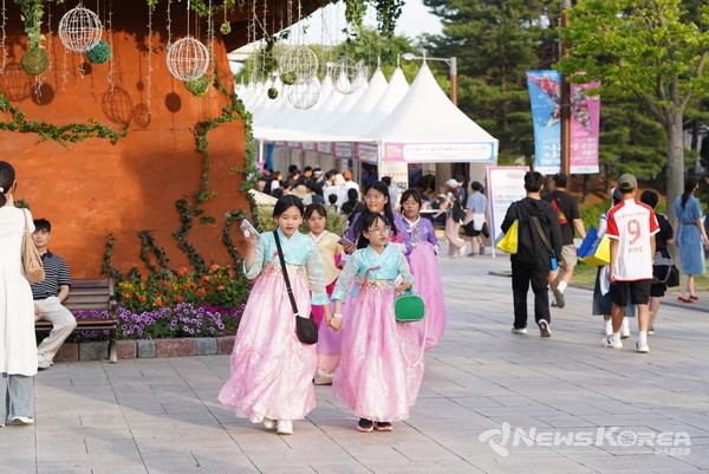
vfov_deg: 15.7
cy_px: 237
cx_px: 354
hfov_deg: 23.4
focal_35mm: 87
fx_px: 1715
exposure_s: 1/500
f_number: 5
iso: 320
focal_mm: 87
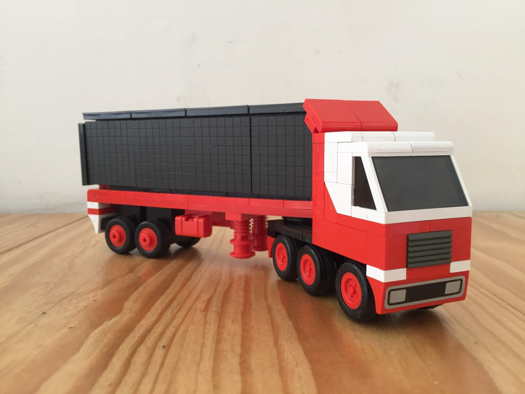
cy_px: 197
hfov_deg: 61.7
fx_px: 440
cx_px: 262
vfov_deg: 48.2
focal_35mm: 29
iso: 100
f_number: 2.2
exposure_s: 1/30
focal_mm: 4.15
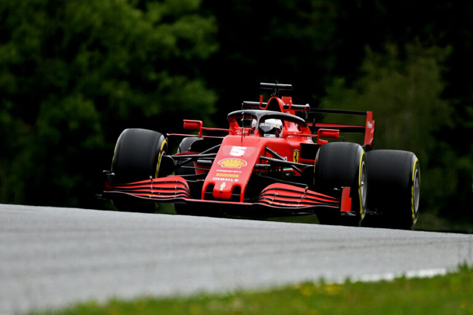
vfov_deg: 1.8
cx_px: 236
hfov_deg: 2.7
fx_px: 9853
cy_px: 158
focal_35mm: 750
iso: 500
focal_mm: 500
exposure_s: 1/1250
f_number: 5.6
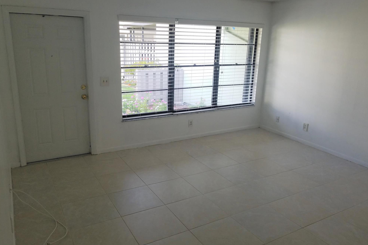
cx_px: 189
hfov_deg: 65.5
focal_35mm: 28
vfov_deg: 46.4
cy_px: 122
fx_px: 286
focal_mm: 4.2
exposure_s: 1/141
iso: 50
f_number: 1.7
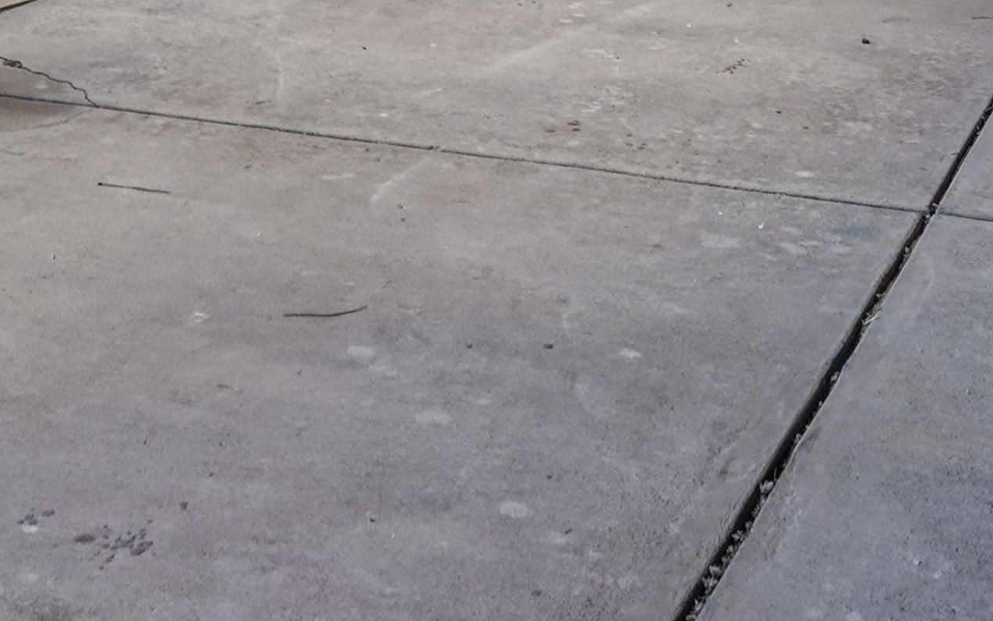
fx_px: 1987
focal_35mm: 73
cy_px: -436
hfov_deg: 28.0
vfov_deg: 15.6
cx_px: 381
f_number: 8
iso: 400
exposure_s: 1/250
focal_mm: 15.3
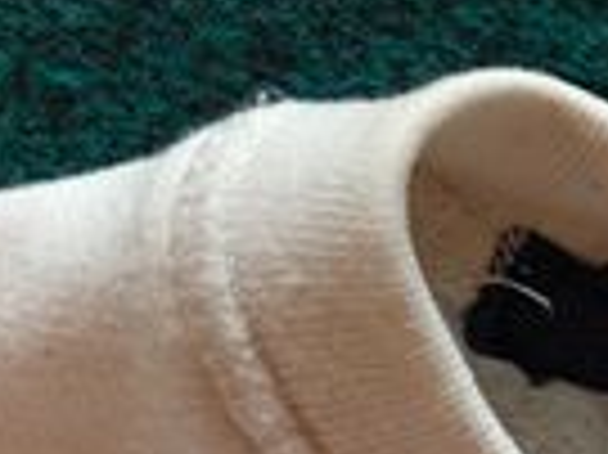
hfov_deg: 12.3
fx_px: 2088
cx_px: 1549
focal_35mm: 119
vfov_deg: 12.1
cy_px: 573
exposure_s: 1/100
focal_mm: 6.06
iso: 250
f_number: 1.6
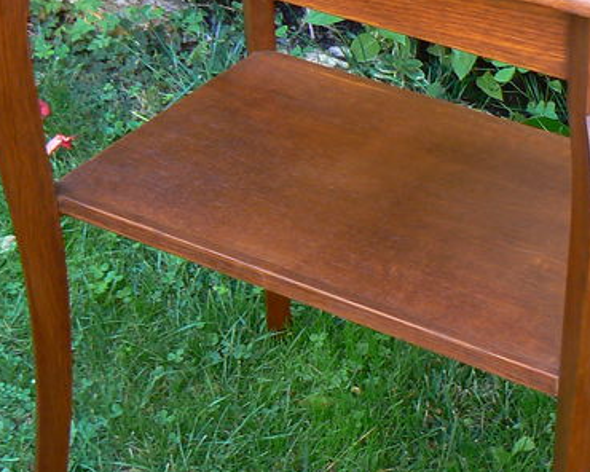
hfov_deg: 20.0
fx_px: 1659
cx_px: 429
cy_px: 212
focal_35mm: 95
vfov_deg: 16.2
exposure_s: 1/30
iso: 100
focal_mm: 6
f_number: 2.8
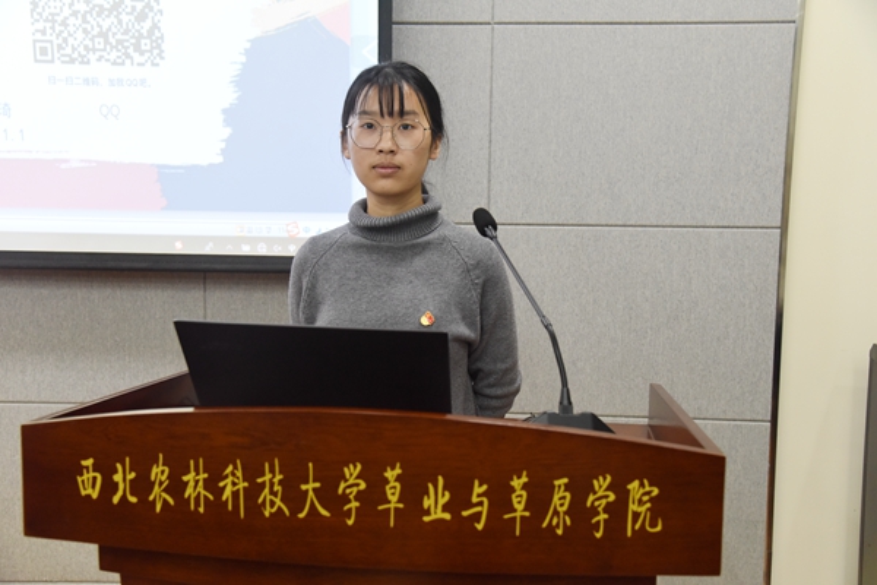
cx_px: 438
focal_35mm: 38
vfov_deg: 35.1
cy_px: 292
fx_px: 926
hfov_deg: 50.7
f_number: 5
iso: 3200
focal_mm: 38
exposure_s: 1/160
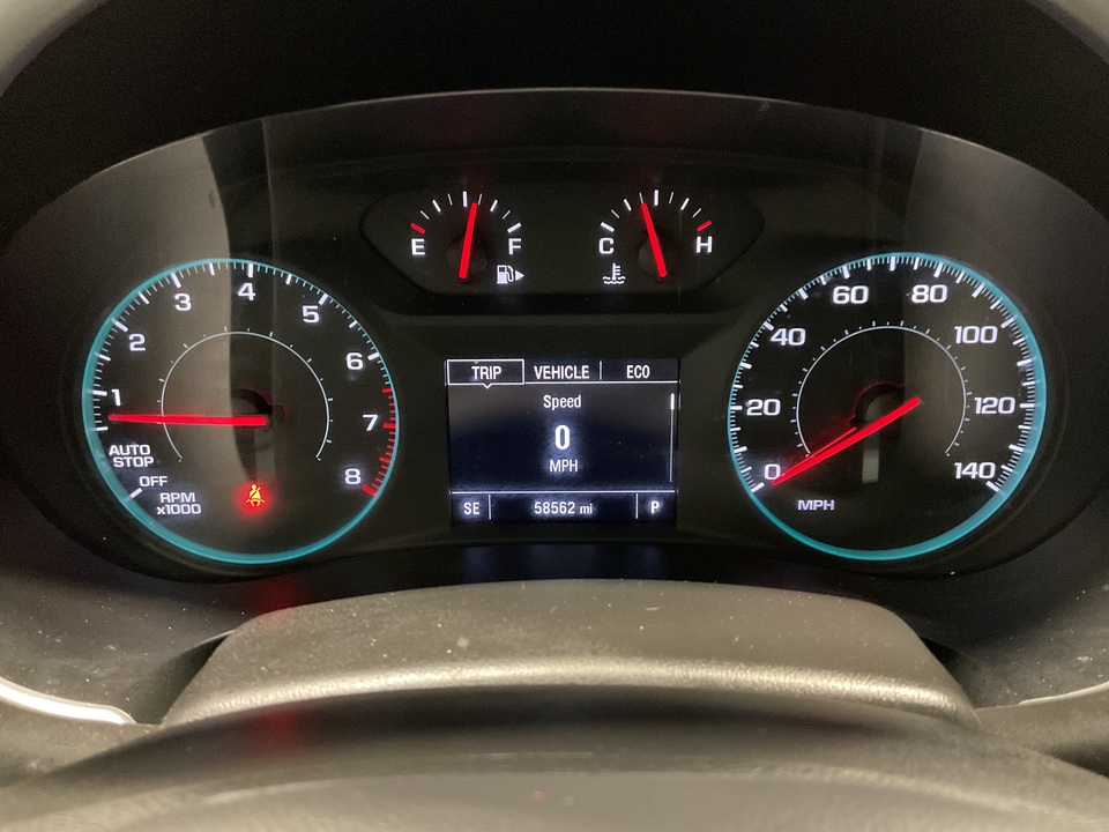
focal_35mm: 29
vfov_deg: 48.2
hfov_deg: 61.7
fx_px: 929
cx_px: 554
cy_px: 416
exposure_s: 1/25
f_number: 1.8
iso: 640
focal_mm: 3
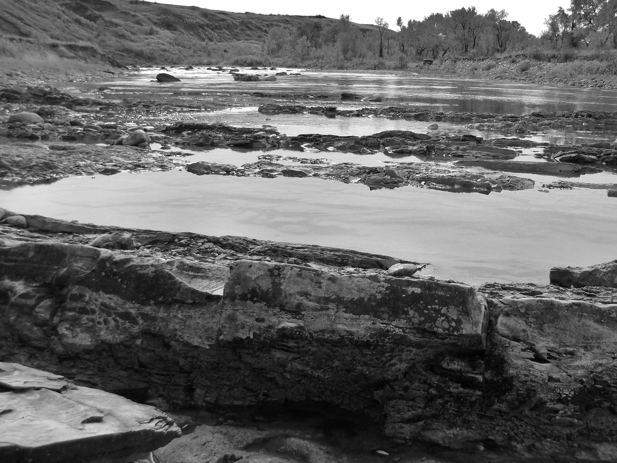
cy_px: 200
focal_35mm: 35
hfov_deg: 52.4
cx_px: 356
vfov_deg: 40.6
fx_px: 624
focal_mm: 4.1
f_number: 3.3
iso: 80
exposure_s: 1/500
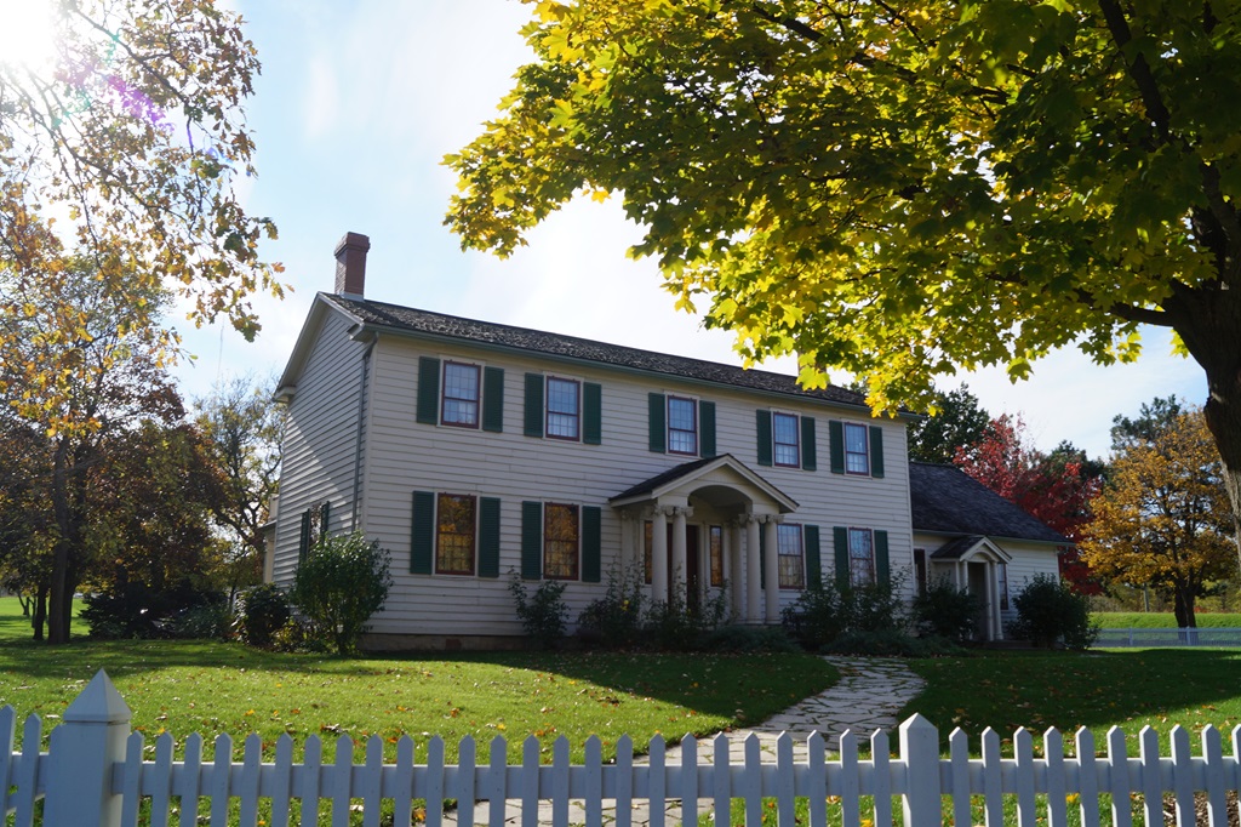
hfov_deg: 61.9
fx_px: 1034
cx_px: 620
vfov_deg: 43.6
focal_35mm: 30
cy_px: 414
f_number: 9
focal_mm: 20
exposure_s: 1/125
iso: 100
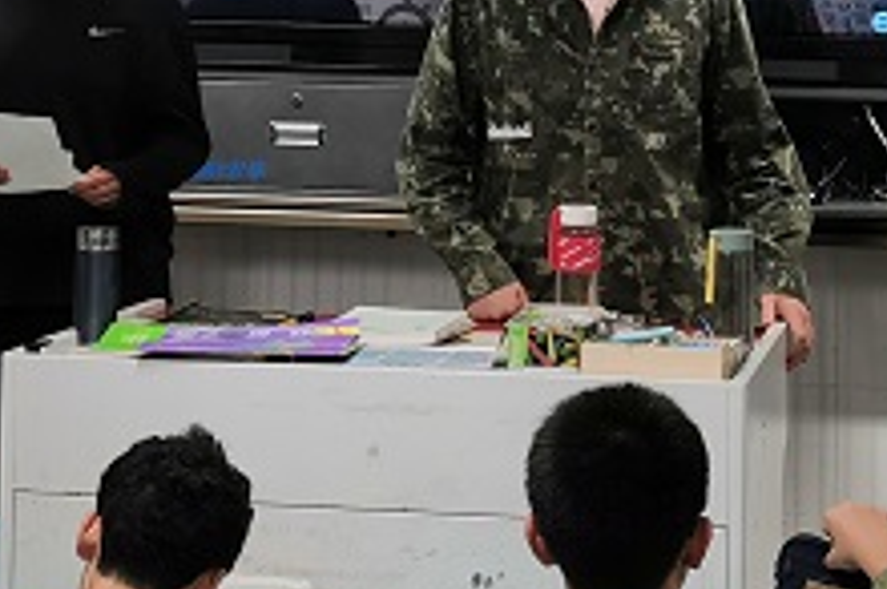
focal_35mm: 103
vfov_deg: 13.1
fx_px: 2534
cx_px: 480
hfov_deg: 19.9
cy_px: -8
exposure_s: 1/120
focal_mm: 5.56
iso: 100
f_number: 1.6
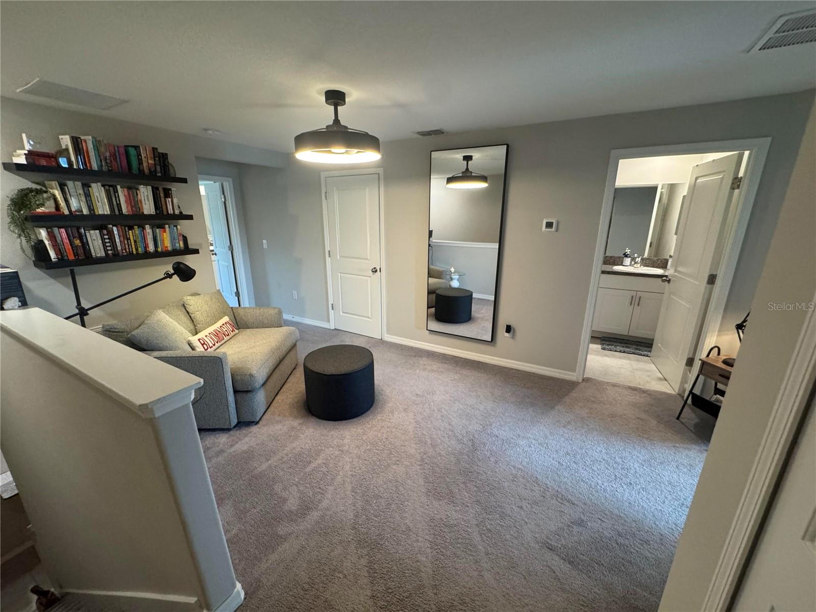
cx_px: 408
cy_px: 306
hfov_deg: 102.1
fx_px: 330
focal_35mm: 14
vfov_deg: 85.7
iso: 400
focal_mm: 2.22
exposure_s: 1/60
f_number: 2.2
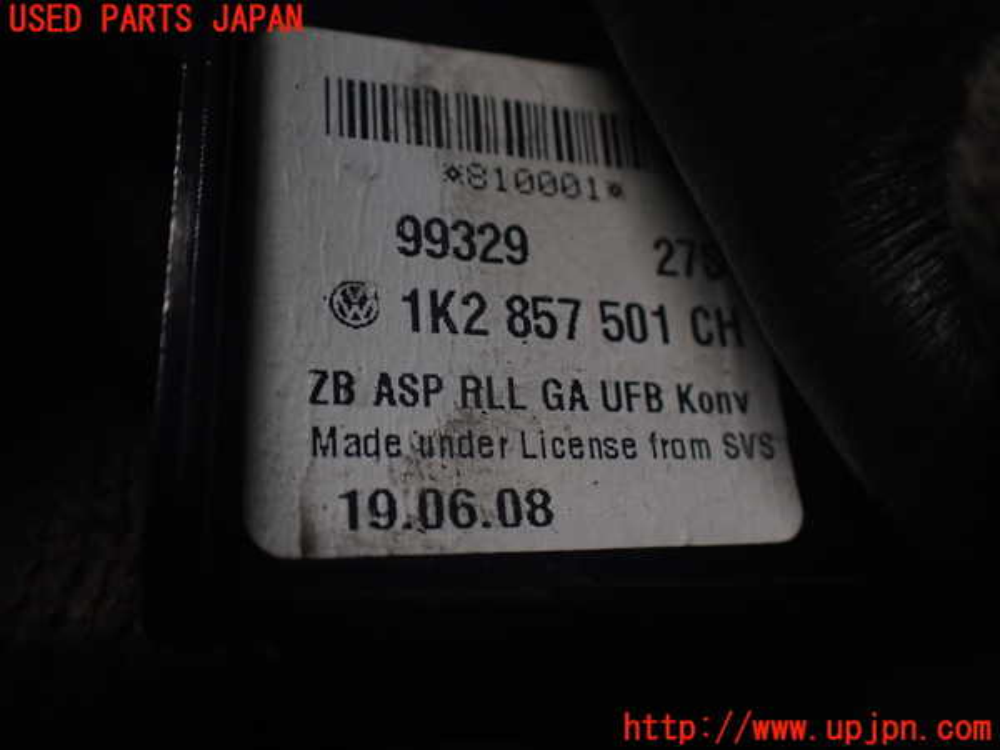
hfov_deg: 60.0
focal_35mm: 30
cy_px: 375
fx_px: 867
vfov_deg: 46.8
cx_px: 500
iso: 320
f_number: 2.3
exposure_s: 1/125
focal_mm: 5.4
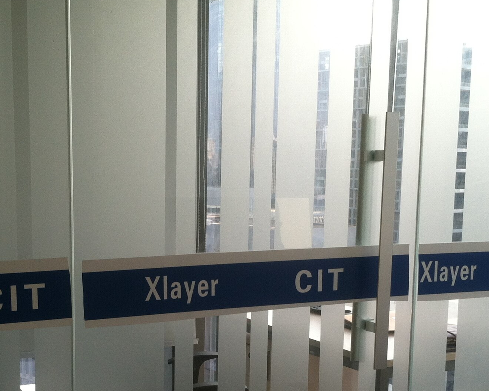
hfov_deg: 28.2
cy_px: 318
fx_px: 970
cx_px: 196
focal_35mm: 67
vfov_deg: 22.5
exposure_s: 1/100
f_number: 2.8
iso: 80
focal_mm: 3.85
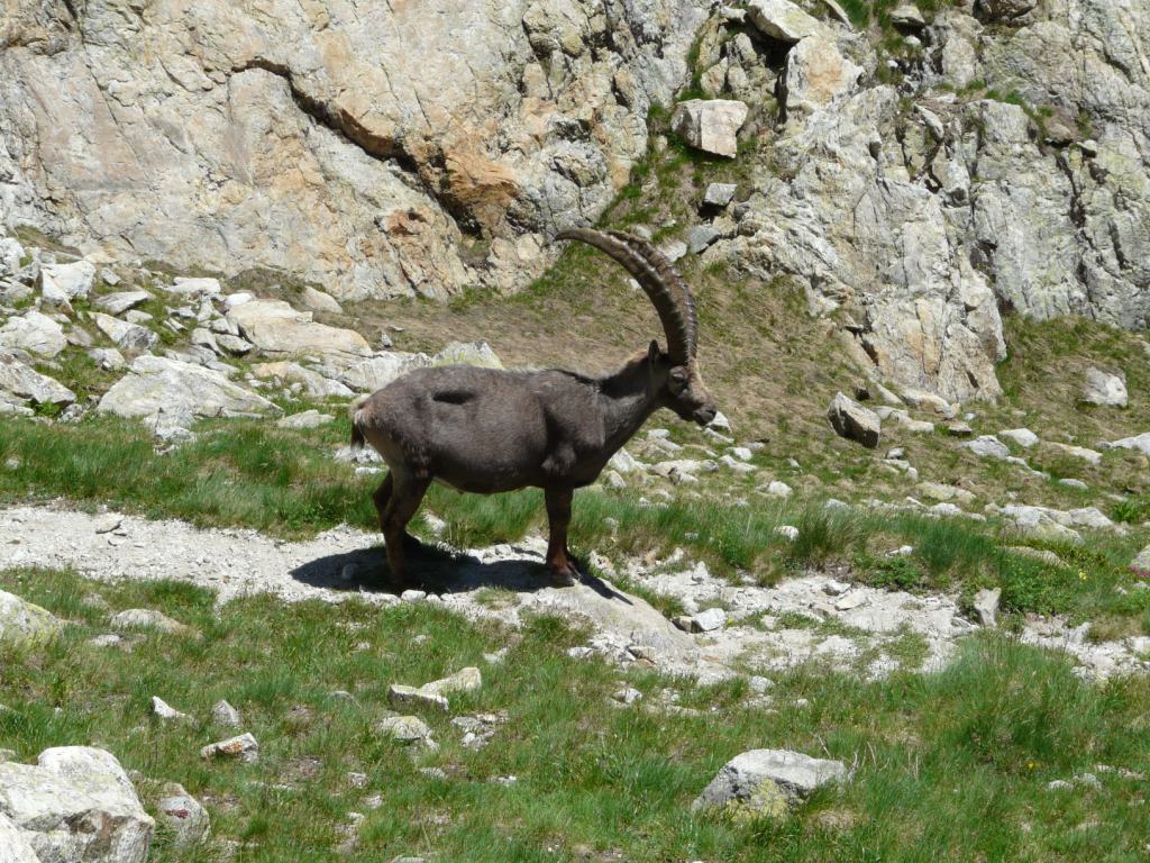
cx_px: 575
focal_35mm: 94
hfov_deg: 20.9
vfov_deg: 15.7
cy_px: 432
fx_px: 3123
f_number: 5.6
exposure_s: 1/400
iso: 100
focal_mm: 15.4
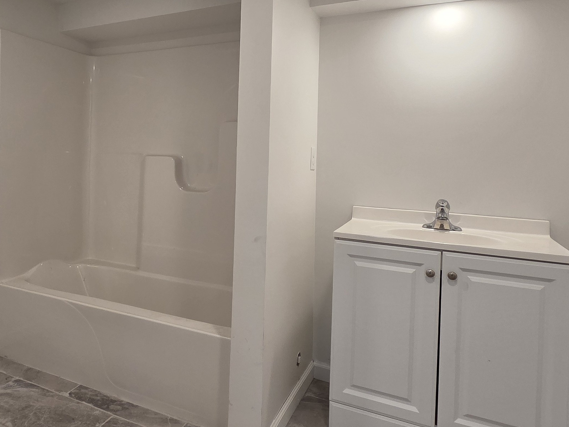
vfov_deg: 54.3
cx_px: 186
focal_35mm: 25
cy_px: 164
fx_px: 411
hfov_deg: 67.3
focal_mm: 2.2
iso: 160
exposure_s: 1/120
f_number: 2.2
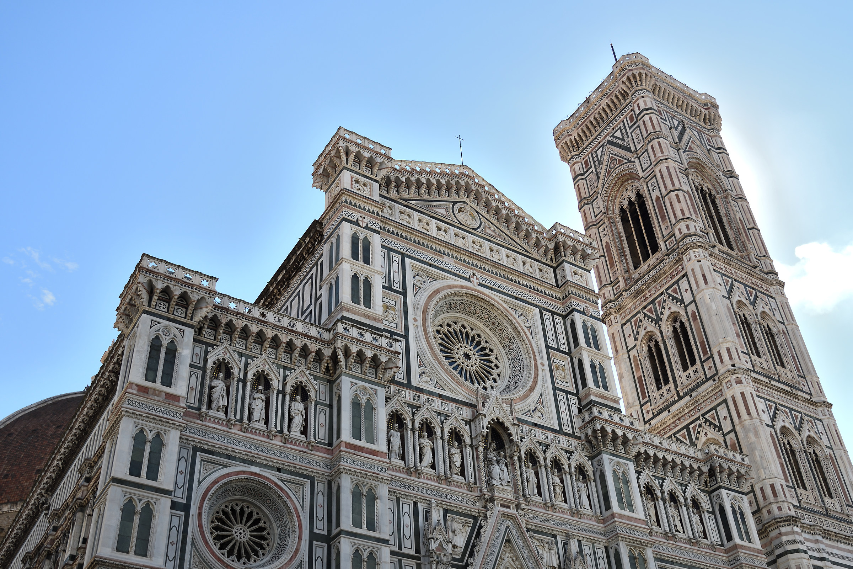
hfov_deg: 53.1
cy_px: 284
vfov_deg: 36.9
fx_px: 853
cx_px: 426
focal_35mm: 36
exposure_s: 1/400
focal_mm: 24
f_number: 5.6
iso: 100
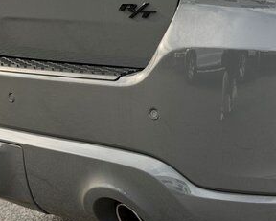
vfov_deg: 14.6
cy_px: 4
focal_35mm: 104
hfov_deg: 18.4
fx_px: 850
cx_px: 153
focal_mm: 6.76
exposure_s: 1/1100
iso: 100
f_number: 1.78
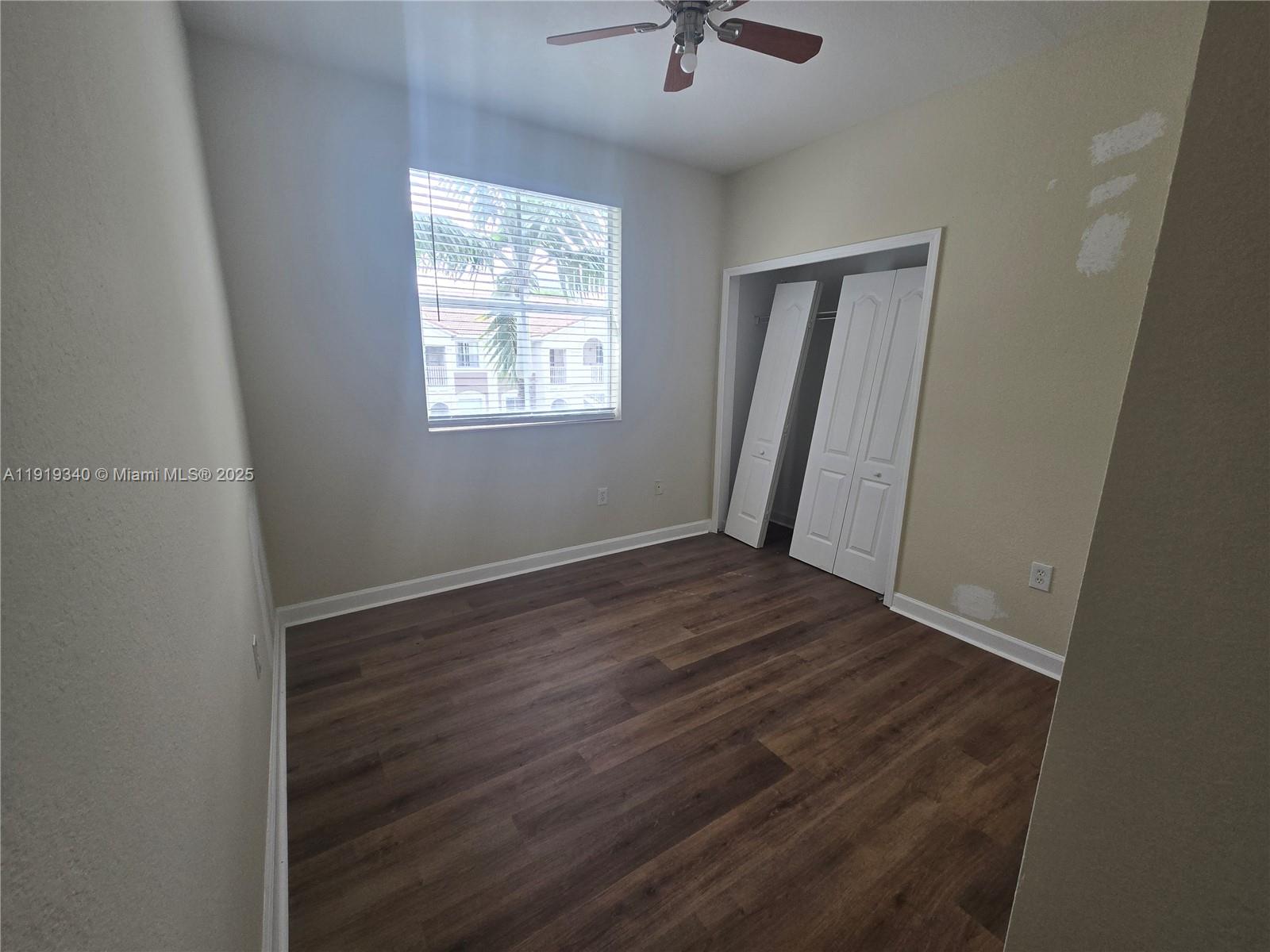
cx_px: 635
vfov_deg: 89.9
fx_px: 477
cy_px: 476
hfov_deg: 106.2
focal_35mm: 13
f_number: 2.2
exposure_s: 1/120
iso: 80
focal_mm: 2.2
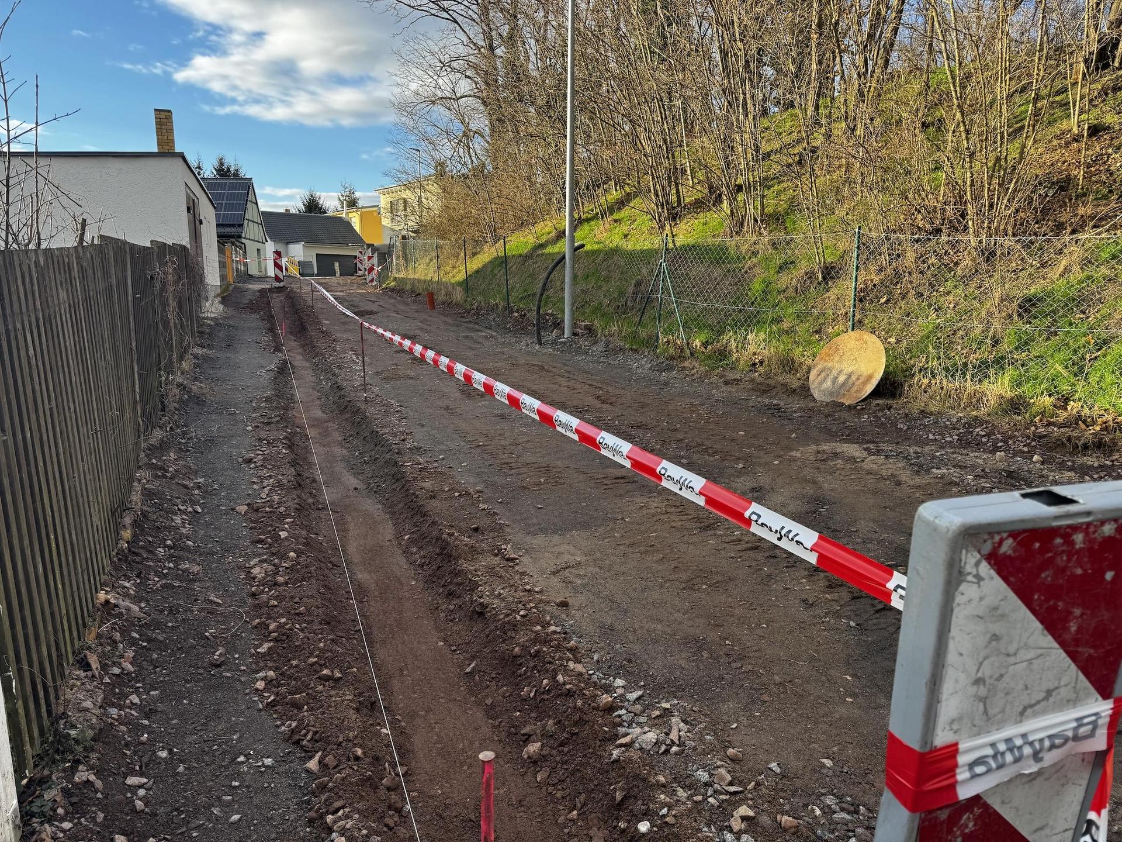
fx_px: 778
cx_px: 561
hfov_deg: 71.6
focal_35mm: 24
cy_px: 421
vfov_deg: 56.8
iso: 80
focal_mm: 6.76
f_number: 1.78
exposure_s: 1/499
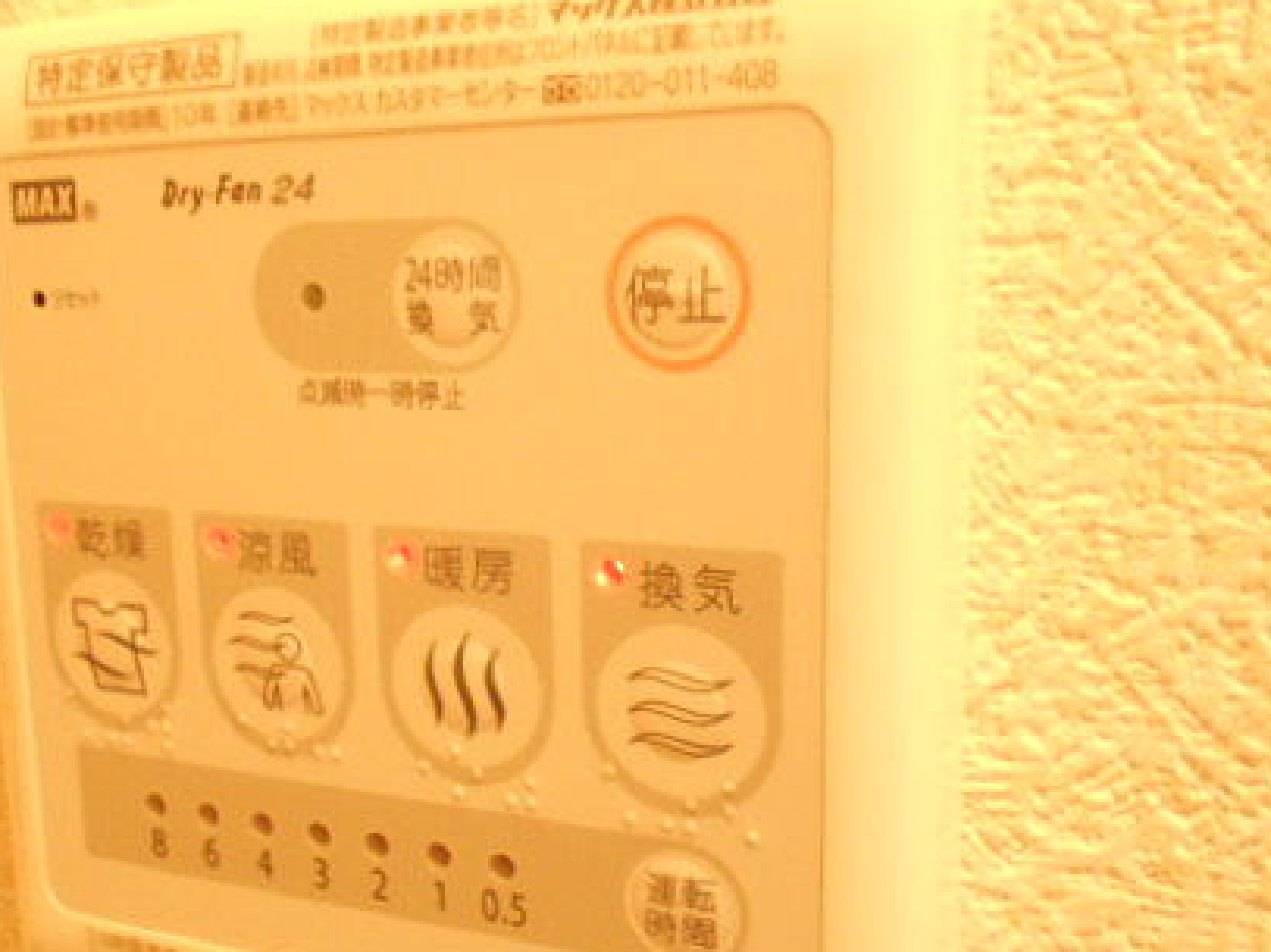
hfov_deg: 45.3
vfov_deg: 35.1
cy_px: 536
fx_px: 1505
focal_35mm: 41
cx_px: 460
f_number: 3.2
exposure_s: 1/13
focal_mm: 4.6
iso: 400
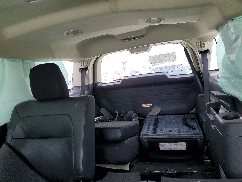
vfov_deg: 53.1
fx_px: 182
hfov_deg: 67.3
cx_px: 121
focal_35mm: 26
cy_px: 91
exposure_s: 1/120
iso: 81
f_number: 1.5
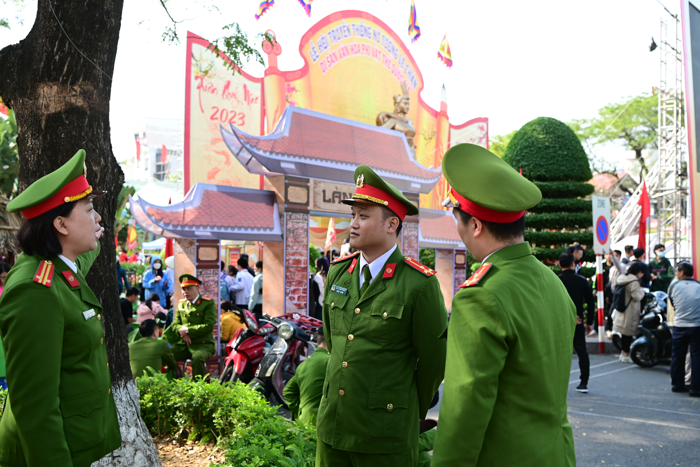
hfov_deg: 50.7
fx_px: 739
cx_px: 346
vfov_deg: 35.0
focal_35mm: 38
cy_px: 243
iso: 125
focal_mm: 35
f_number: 4
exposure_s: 1/200
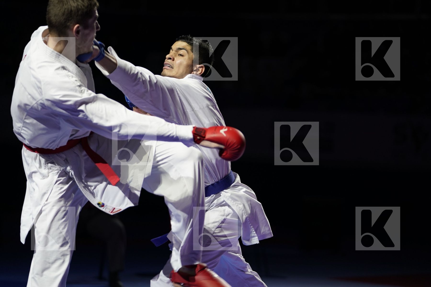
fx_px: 1496
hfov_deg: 16.4
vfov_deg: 11.0
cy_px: 144
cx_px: 216
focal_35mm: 125
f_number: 2.8
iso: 1250
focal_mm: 125
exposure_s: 1/1000
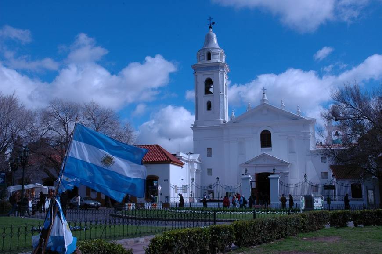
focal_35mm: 38
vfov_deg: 35.4
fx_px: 397
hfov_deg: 51.3
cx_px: 191
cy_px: 127
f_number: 18
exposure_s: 1/160
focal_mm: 25
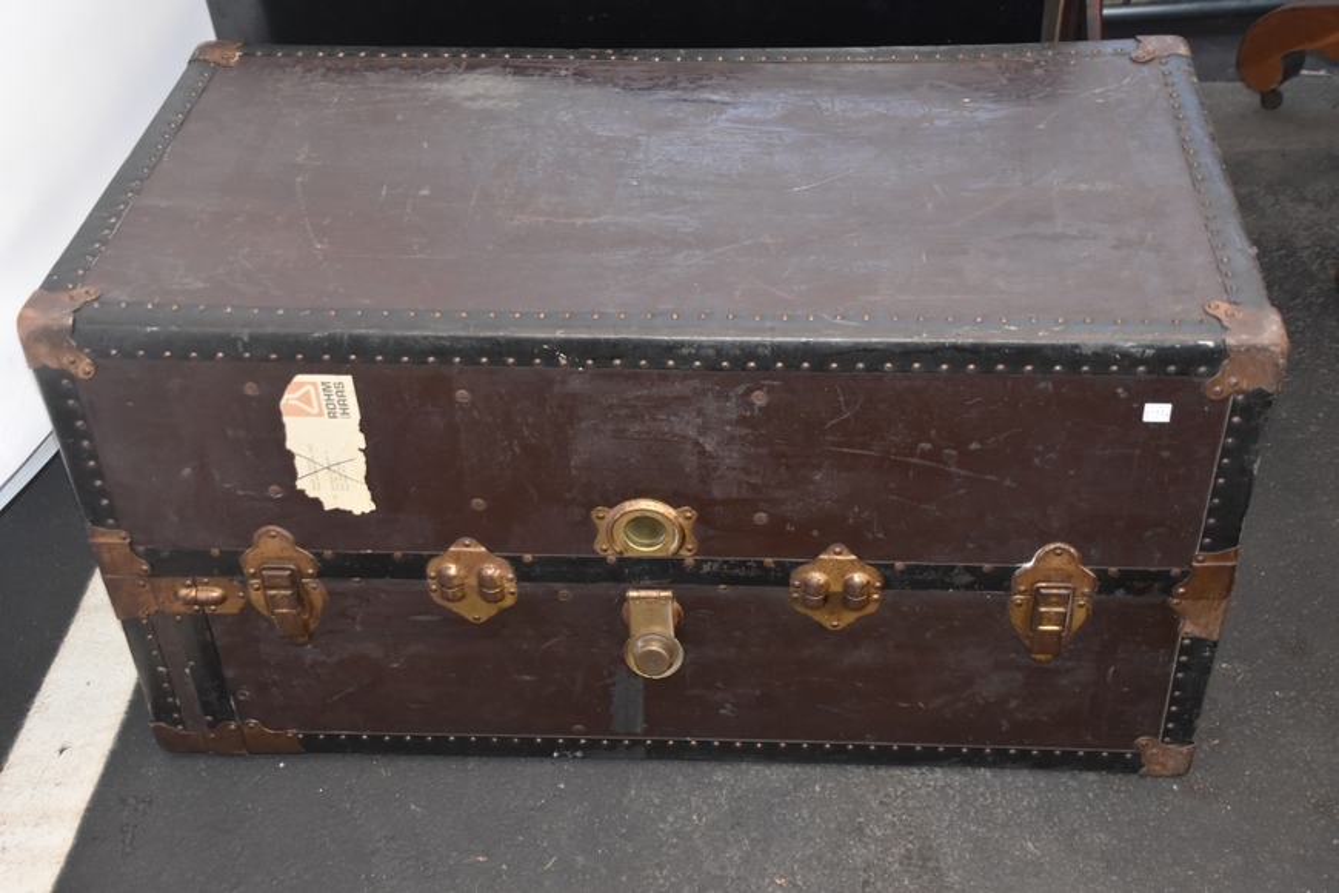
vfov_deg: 34.2
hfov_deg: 49.6
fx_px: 1450
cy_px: 446
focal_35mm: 39
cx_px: 670
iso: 1100
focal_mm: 26
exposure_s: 1/60
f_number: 3.8
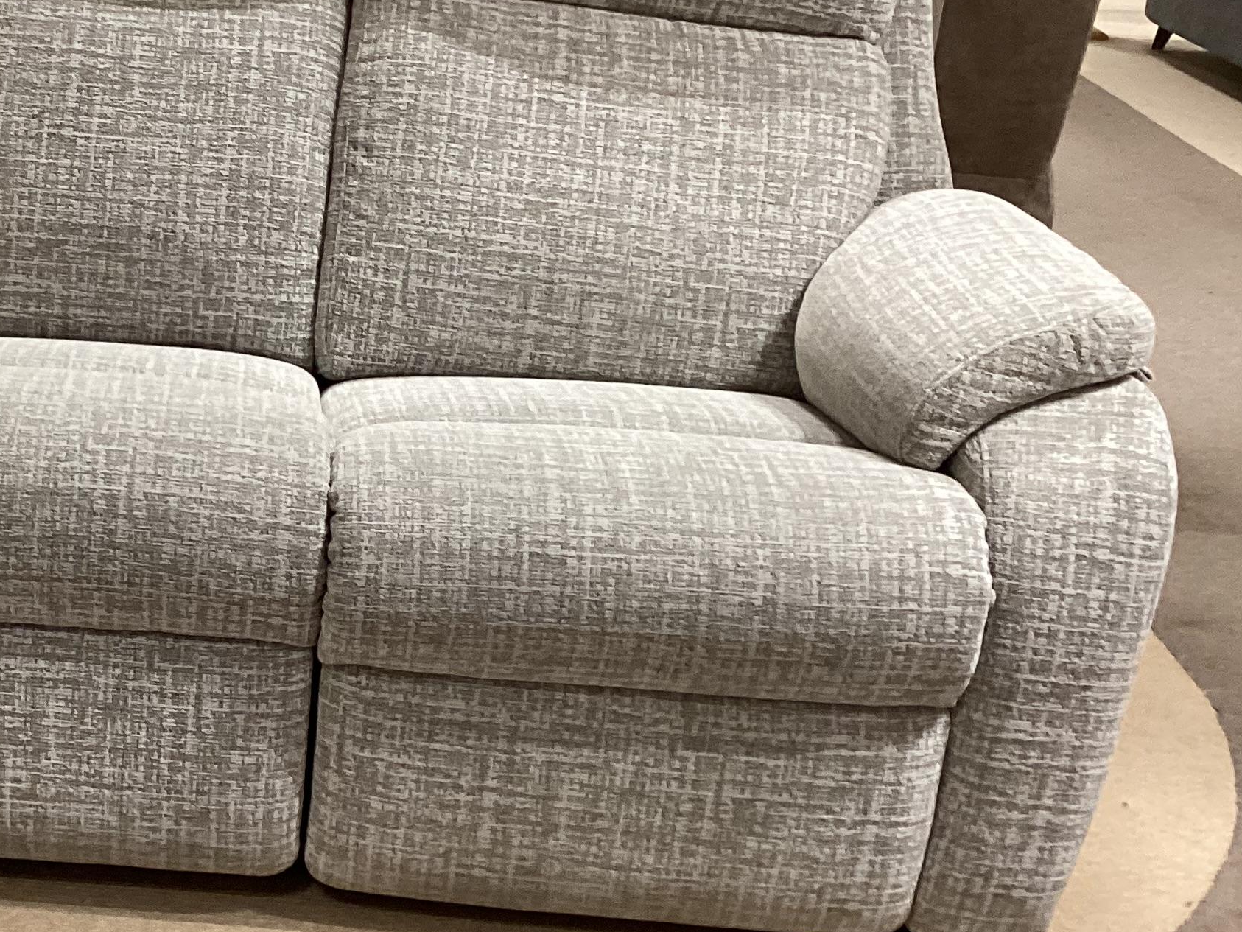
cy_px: 412
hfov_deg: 30.8
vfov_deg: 24.4
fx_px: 2153
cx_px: 144
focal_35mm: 60
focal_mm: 3.3
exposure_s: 1/50
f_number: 2.4
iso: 125
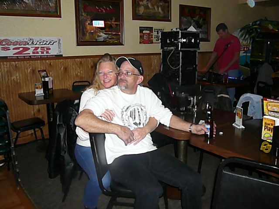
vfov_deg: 40.7
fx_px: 282
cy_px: 104
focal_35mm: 35
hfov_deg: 52.6
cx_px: 140
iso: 800
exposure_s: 1/30
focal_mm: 5.2
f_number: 2.8
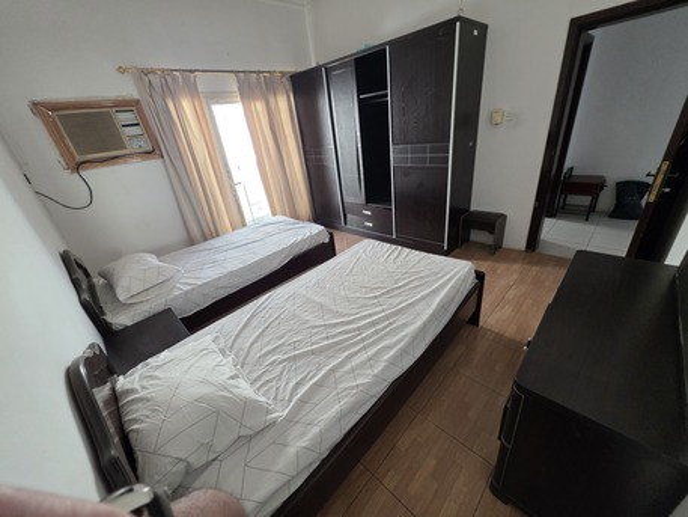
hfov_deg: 106.2
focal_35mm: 13
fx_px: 258
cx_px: 344
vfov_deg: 89.9
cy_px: 258
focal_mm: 2.2
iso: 250
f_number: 1.9
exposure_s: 1/100
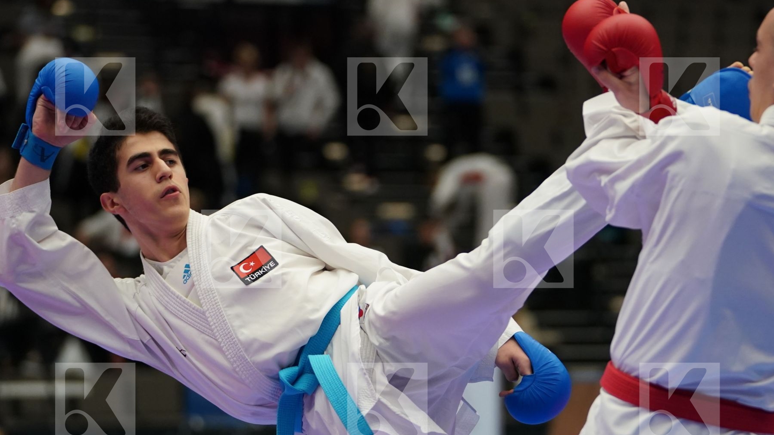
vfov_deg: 6.4
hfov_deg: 11.4
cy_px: 249
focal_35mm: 189
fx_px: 3879
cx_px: 387
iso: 2000
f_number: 2.8
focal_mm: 120
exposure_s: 1/1000
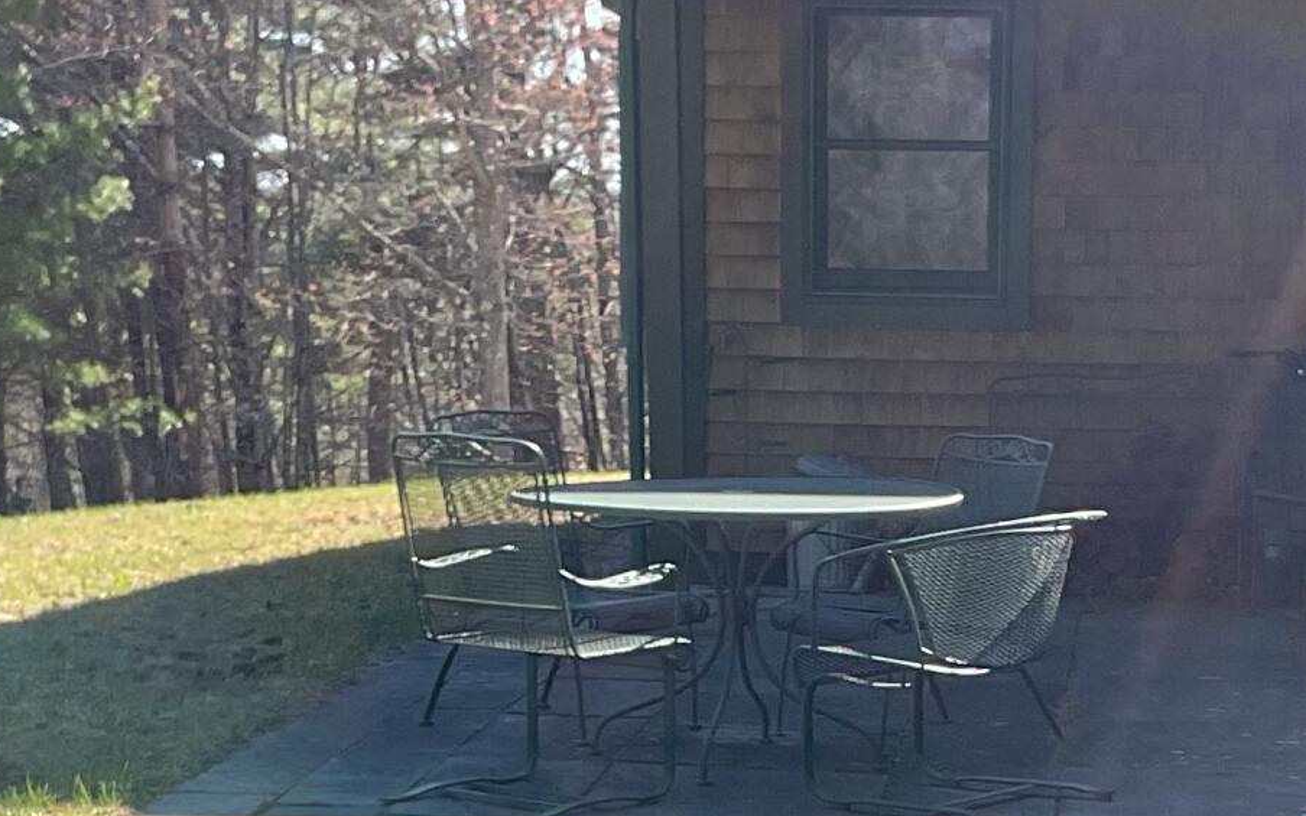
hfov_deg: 20.2
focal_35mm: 102
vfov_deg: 12.4
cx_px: 968
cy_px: 1114
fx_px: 3630
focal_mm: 3
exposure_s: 1/556
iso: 16
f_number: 1.8
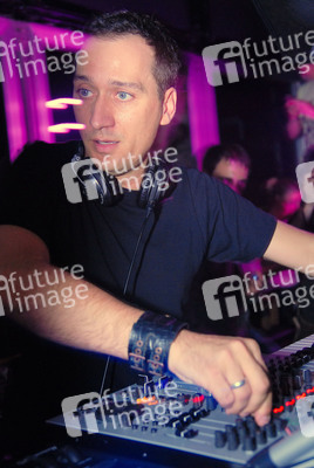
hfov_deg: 25.8
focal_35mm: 52
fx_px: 684
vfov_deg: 37.8
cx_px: 157
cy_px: 234
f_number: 3.5
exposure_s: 1/4
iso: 400
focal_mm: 35
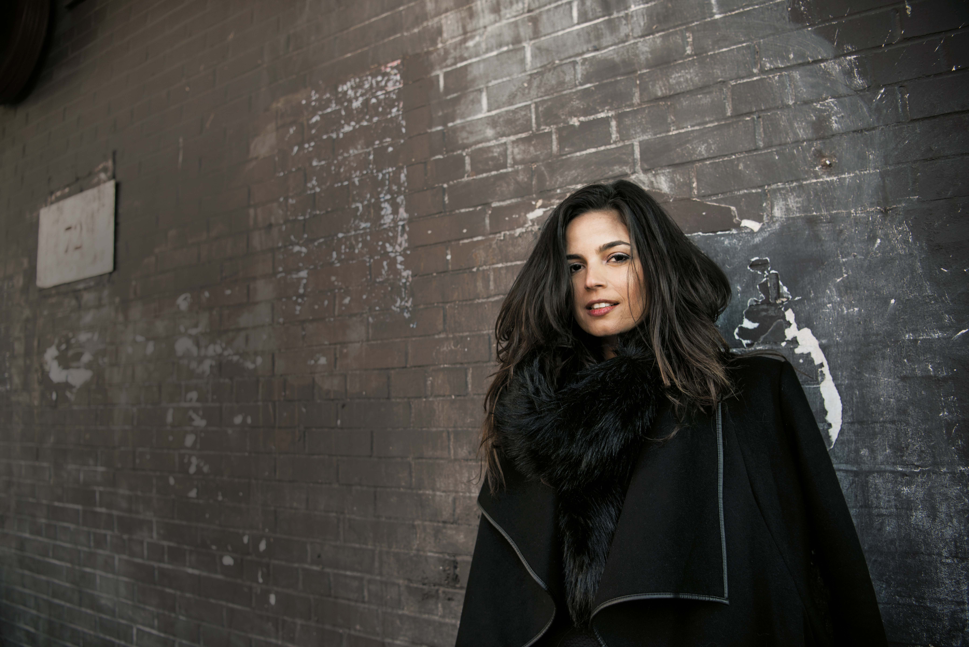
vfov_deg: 53.2
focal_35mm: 24
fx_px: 646
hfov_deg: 73.7
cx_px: 484
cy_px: 324
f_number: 2.8
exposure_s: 1/160
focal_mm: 24
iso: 250
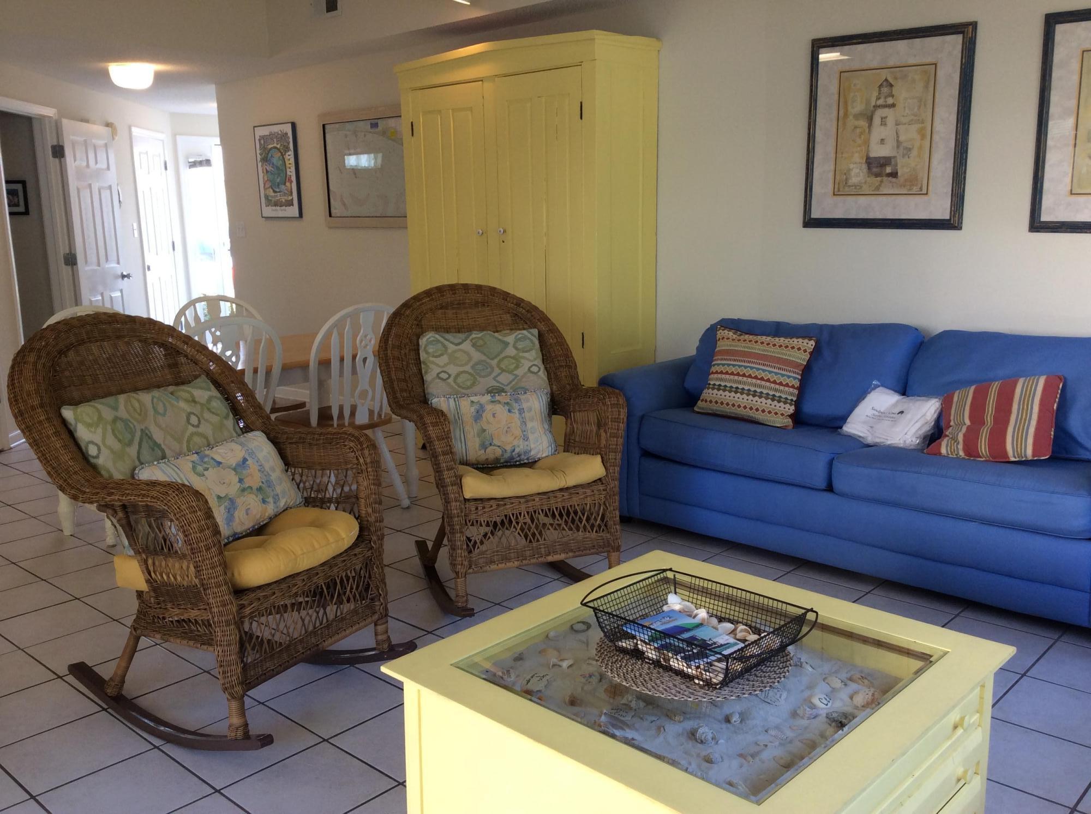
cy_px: 407
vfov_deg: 42.8
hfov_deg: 55.4
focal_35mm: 33
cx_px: 546
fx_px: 1038
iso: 40
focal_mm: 3.3
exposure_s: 1/40
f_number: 2.4
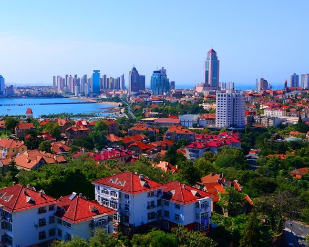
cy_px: 109
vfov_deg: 34.8
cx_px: 60
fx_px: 393
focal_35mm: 43
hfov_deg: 41.0
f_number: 8
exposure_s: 1/250
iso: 100
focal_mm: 18
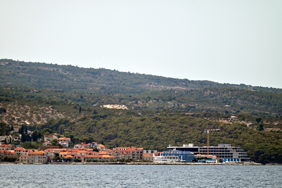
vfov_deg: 4.6
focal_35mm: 300
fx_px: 2351
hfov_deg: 6.9
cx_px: 141
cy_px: 94
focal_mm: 300
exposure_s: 1/2500
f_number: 5.6
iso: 250
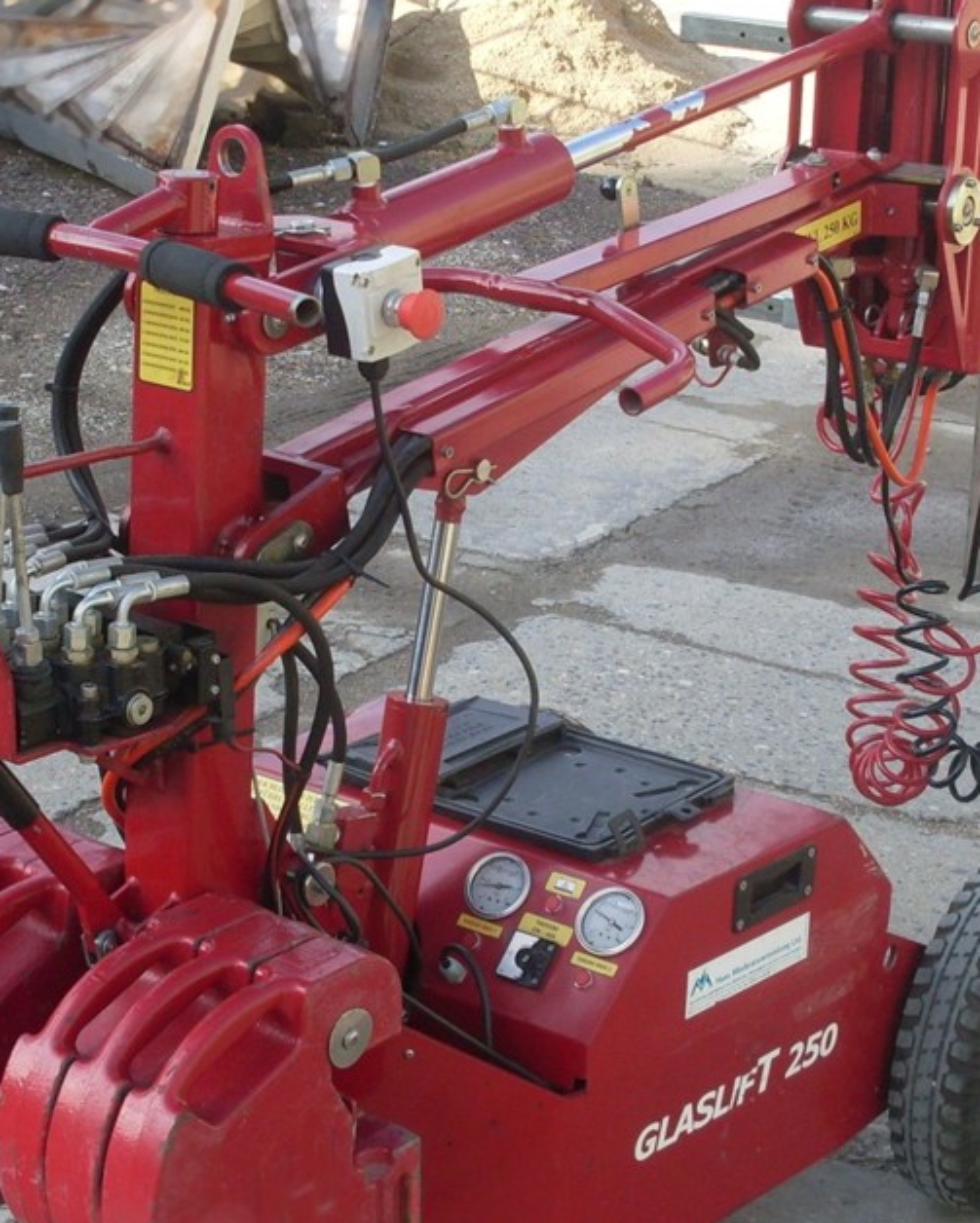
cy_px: 596
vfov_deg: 27.9
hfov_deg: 22.5
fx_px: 2464
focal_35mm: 68
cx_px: 438
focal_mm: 6.3
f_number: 2.8
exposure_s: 1/350
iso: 80
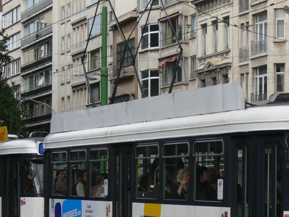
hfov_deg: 13.5
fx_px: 1219
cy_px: 175
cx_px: 211
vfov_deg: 10.1
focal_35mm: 146
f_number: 4
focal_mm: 14.4
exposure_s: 1/640
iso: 100
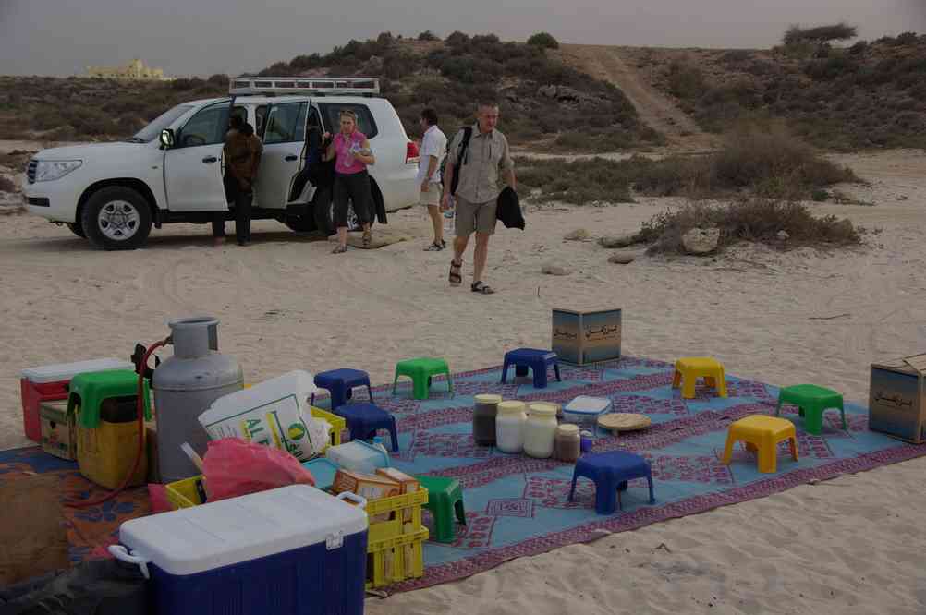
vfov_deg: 27.5
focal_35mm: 49
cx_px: 463
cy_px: 308
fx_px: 1259
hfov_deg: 40.4
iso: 100
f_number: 6.7
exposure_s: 1/125
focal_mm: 32.5
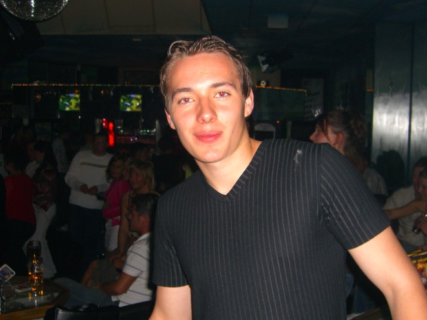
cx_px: 213
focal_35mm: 46
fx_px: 568
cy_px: 183
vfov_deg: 31.5
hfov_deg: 41.2
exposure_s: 1/60
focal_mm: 7.9
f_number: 2.8
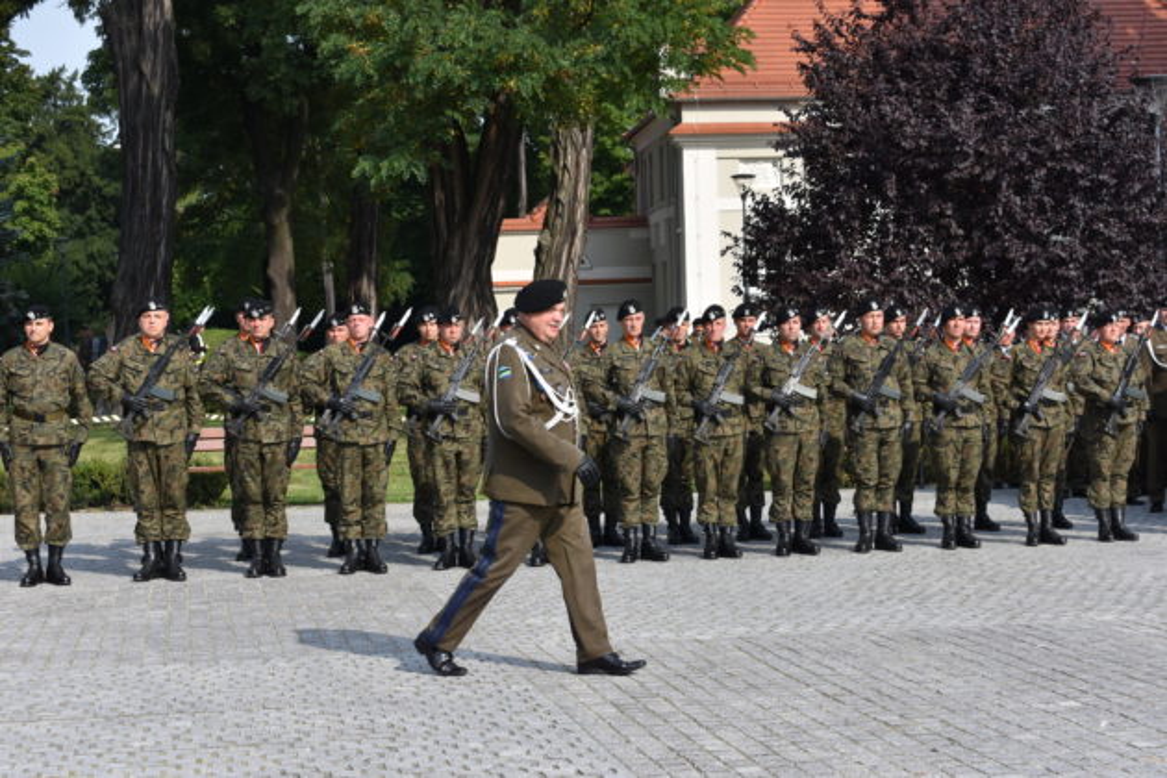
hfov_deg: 28.1
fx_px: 2334
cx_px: 584
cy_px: 389
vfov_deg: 18.9
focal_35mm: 72
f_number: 8
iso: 250
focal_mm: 48
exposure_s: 1/500
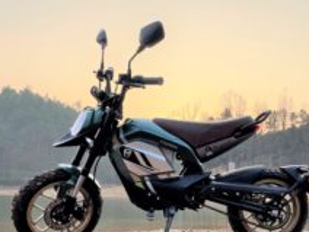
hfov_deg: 43.7
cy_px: 171
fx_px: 384
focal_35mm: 43
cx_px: 176
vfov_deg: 33.0
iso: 32
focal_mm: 4.2
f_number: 1.6
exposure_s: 1/2451
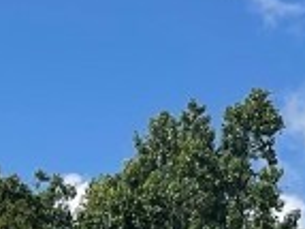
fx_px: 1637
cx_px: 30
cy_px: 670
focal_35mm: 186
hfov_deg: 10.6
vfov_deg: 7.2
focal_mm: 5.1
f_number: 1.6
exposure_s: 1/4525
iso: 32
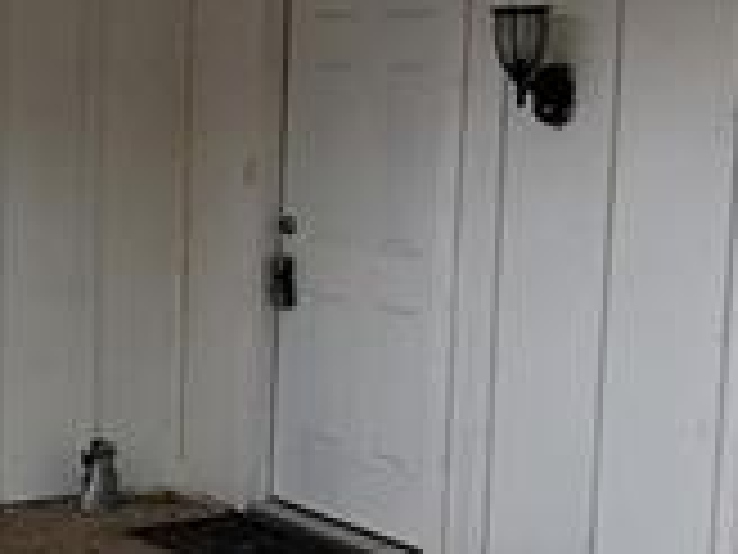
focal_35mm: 81
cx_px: -189
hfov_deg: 22.0
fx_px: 1727
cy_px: 275
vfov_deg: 18.2
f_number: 2.2
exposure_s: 1/636
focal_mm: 2.2
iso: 64
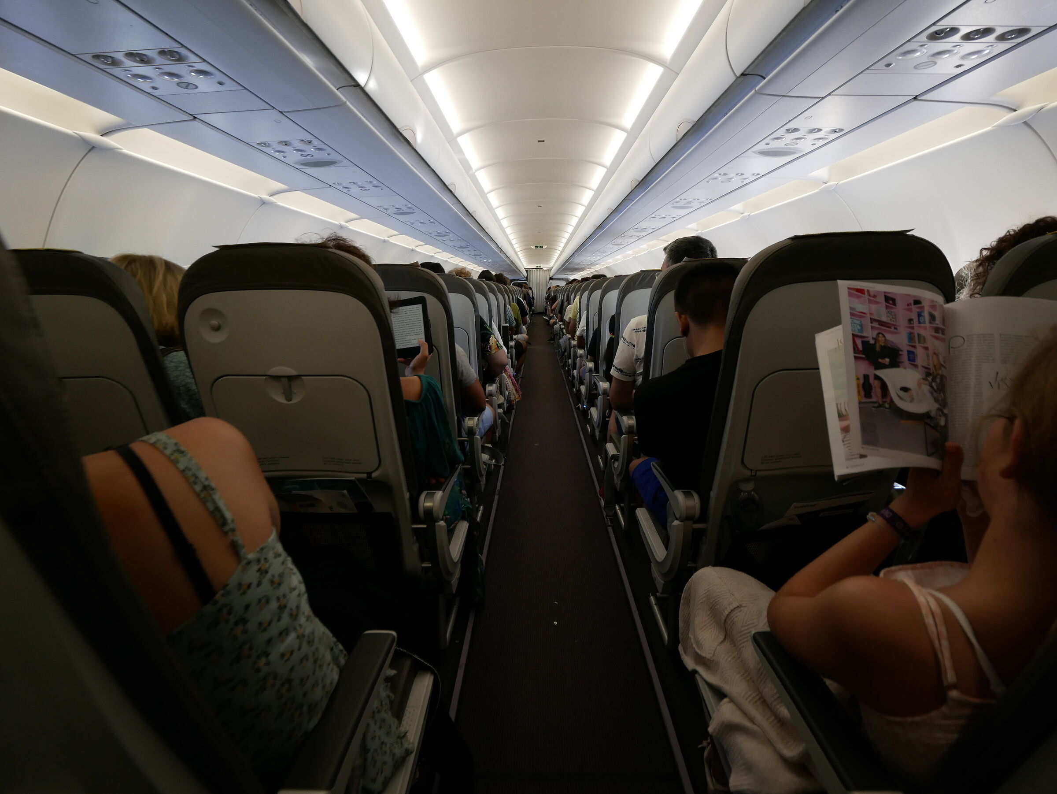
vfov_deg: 78.1
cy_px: 397
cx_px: 528
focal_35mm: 16
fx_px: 489
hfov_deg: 94.5
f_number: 3.5
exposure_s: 1/50
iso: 500
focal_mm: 8
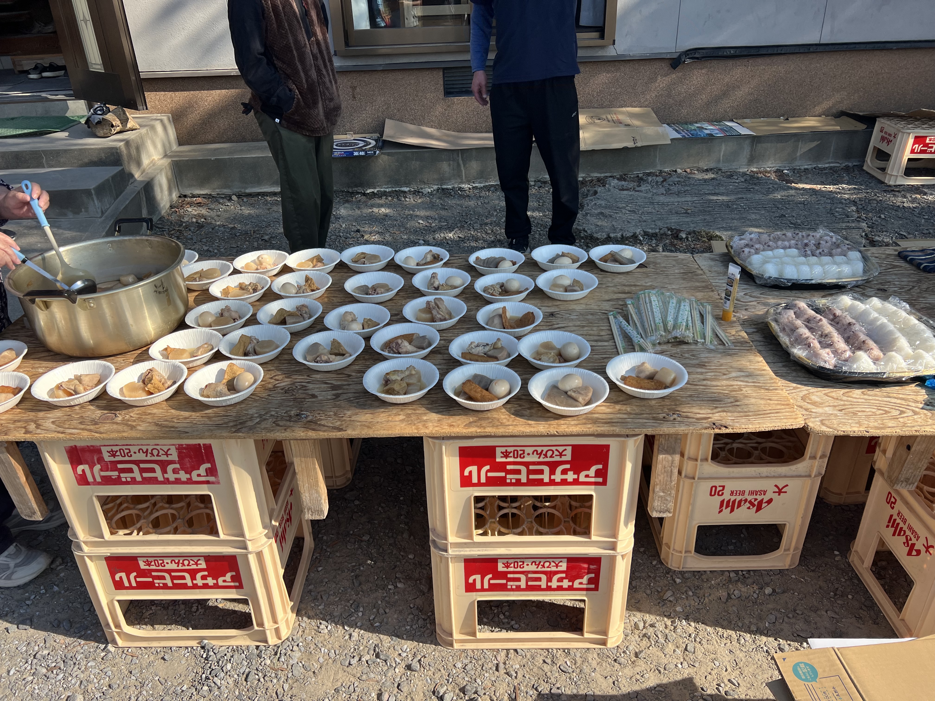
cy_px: 350
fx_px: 702
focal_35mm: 26
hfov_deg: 67.3
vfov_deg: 53.1
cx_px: 468
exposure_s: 1/2404
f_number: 1.5
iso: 50
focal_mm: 5.7
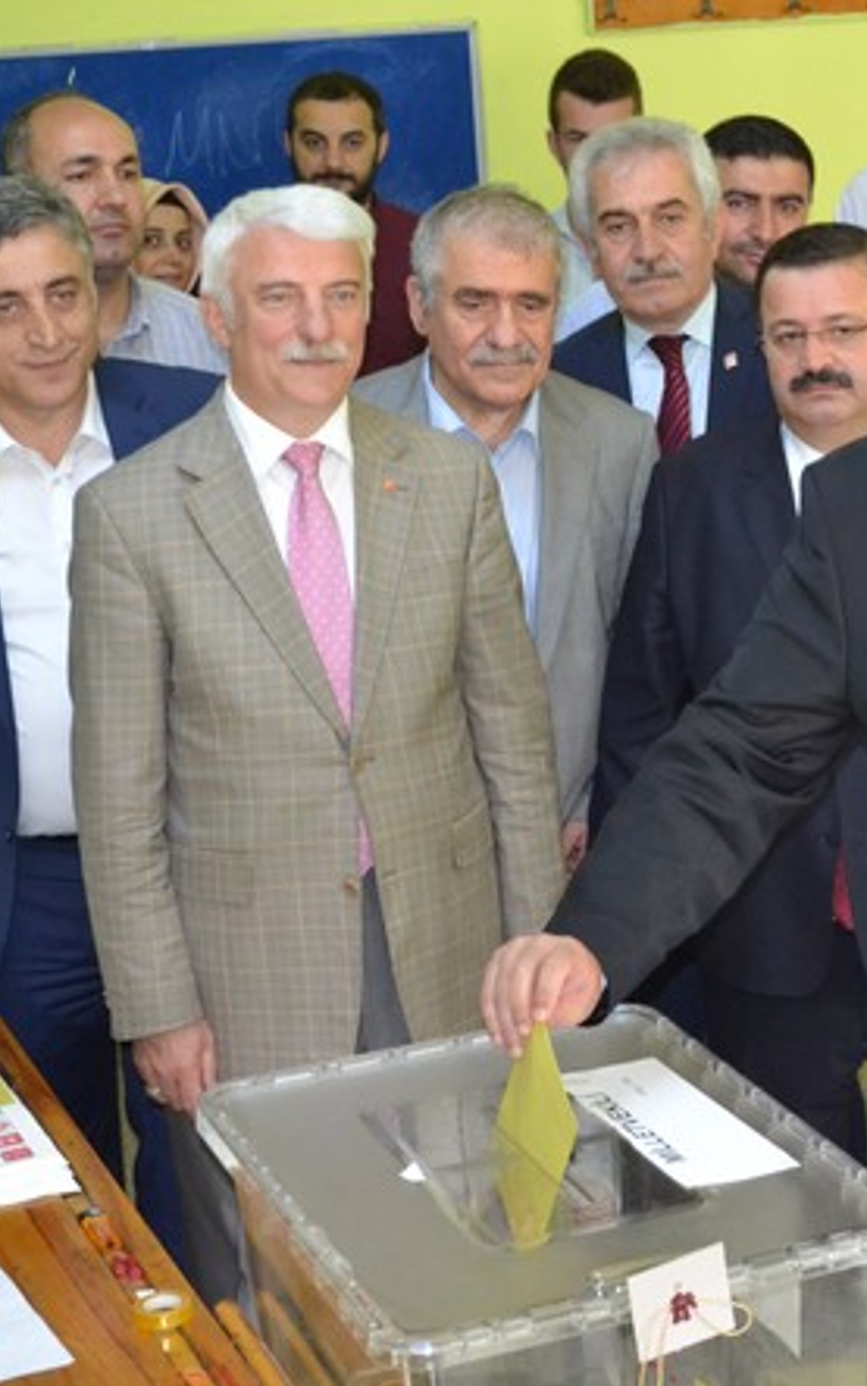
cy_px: 690
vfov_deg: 27.8
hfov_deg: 17.4
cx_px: 779
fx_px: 2797
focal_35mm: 74
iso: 2800
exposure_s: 1/60
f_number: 4.8
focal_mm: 32
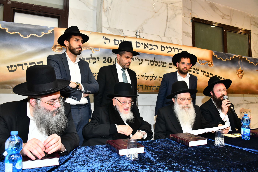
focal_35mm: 28
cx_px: 129
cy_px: 86
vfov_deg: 46.4
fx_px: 201
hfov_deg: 65.5
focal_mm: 28
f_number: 5.6
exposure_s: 1/100
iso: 1000
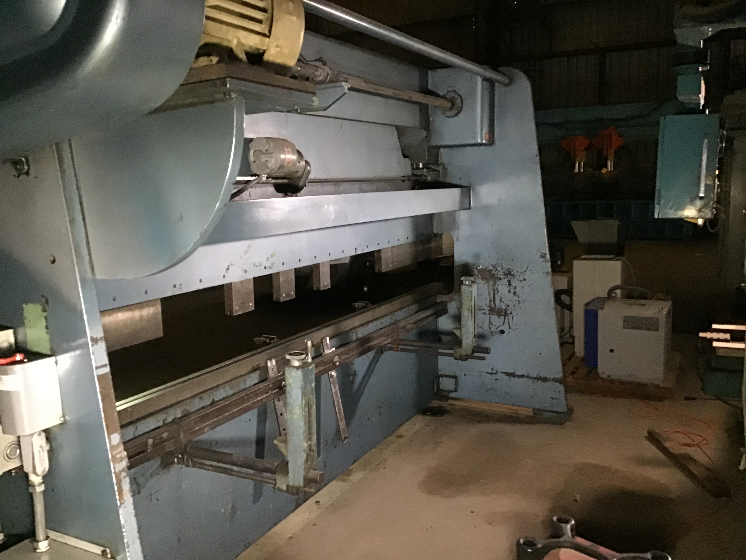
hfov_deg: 58.4
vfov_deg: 45.4
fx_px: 668
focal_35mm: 31
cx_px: 373
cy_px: 280
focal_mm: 3.3
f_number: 2.4
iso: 320
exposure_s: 1/15
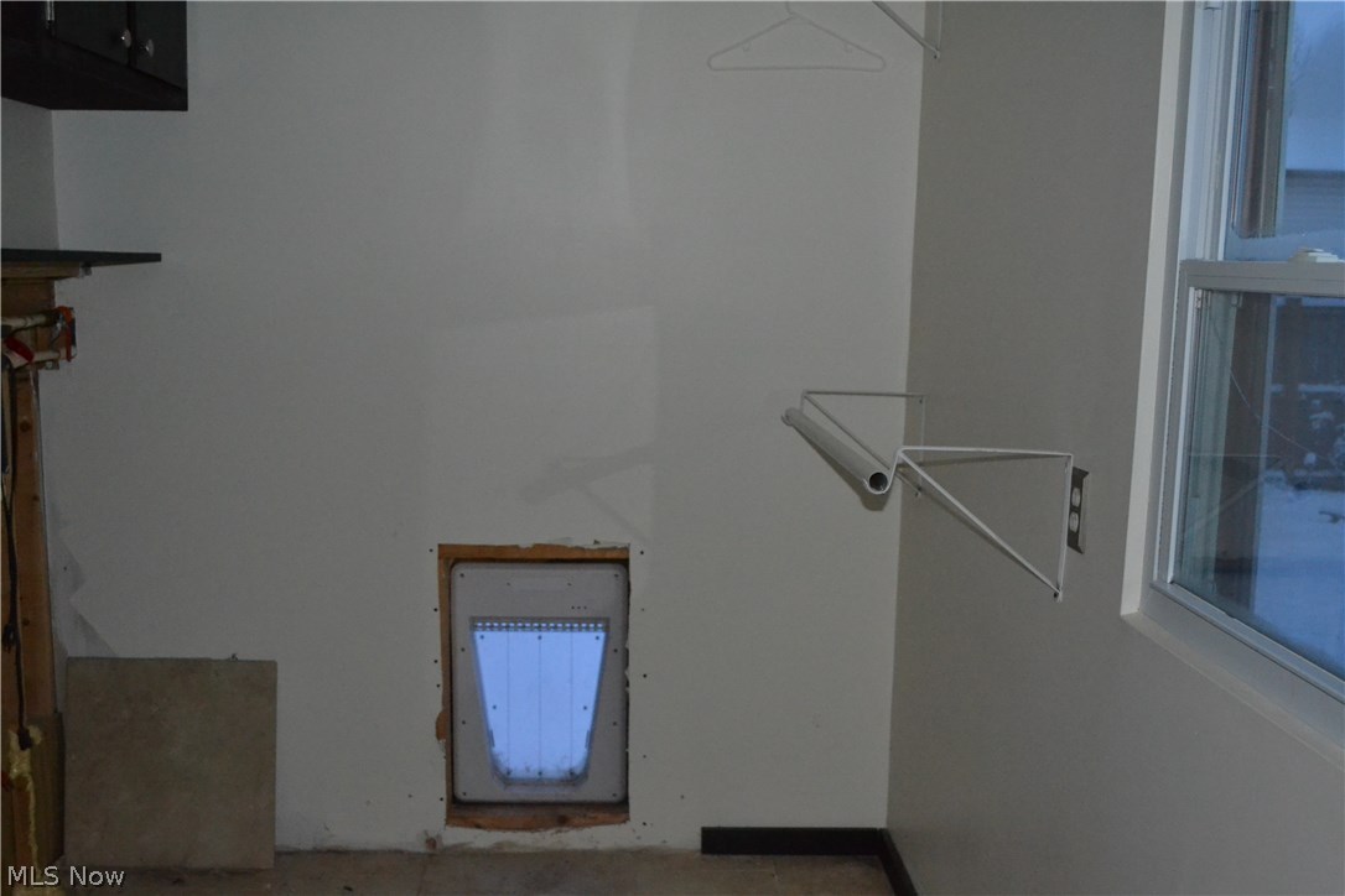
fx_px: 1345
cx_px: 672
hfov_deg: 53.1
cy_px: 448
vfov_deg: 36.9
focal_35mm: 36
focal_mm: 24
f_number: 4
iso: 3200
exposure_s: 1/60
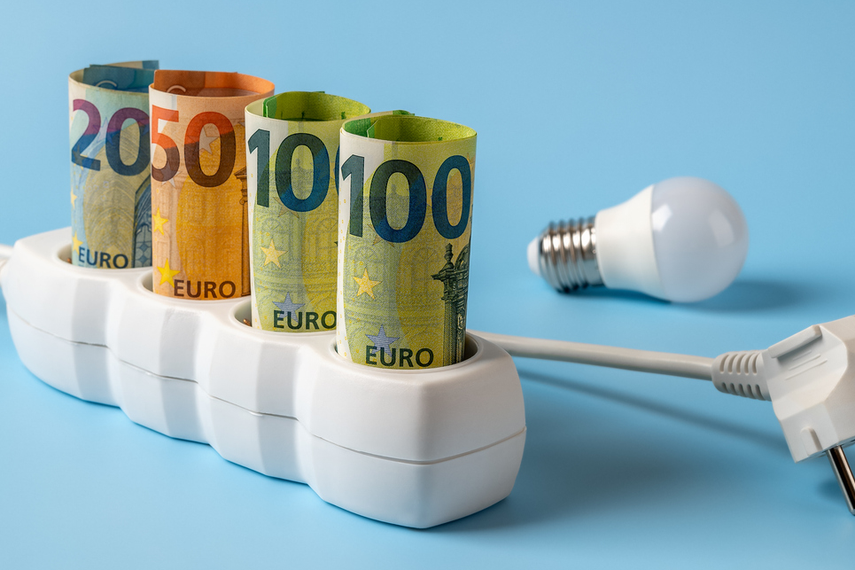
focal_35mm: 78
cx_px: 470
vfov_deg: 17.5
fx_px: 1852
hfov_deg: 26.0
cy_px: 308
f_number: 13
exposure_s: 1/125
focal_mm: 60
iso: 100
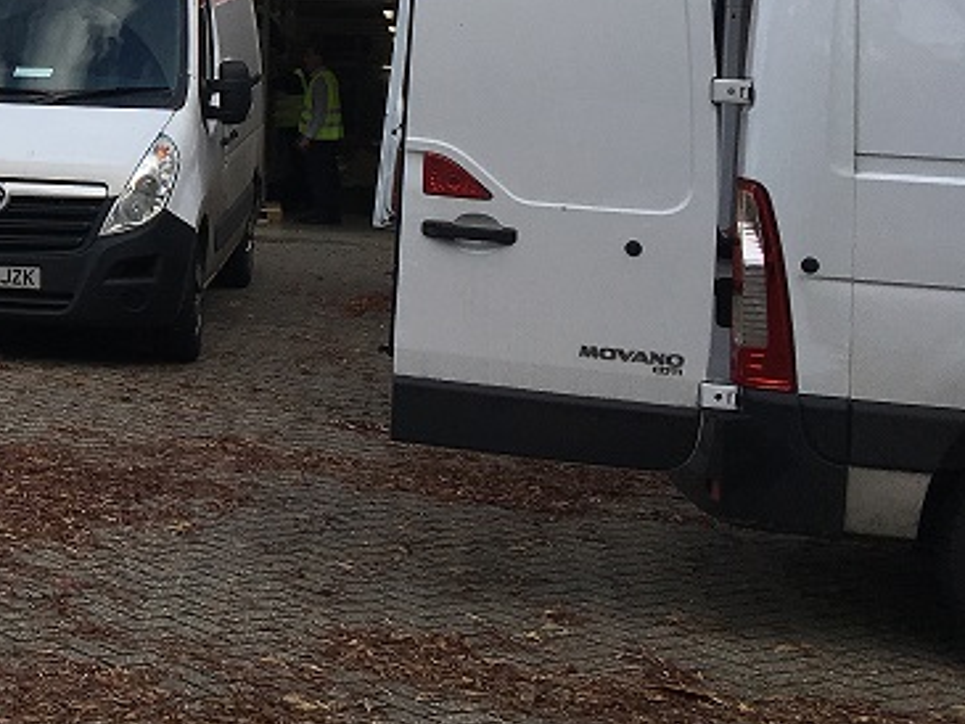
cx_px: -354
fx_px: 2231
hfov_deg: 21.6
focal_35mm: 80
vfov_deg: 17.8
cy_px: -77
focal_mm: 4.15
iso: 25
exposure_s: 1/845
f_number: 2.2
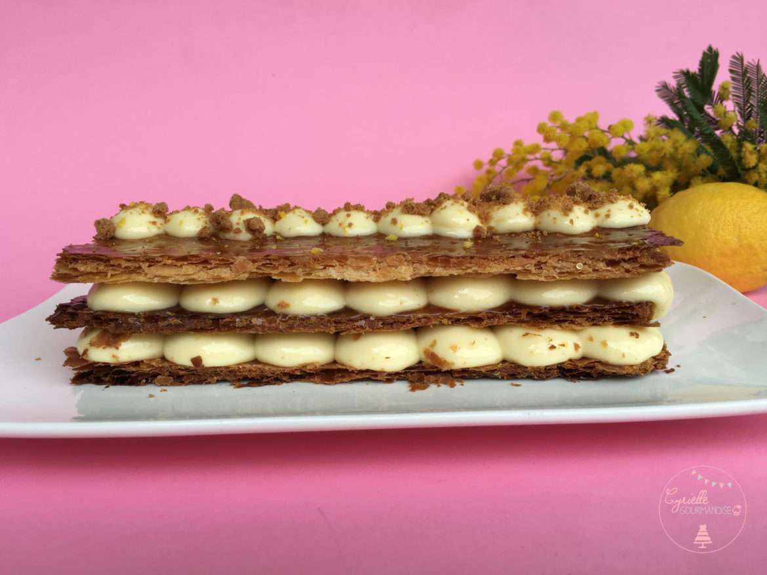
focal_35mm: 29
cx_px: 384
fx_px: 643
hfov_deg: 61.6
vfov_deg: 48.2
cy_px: 288
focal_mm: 4.15
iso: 25
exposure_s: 1/229
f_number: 2.2
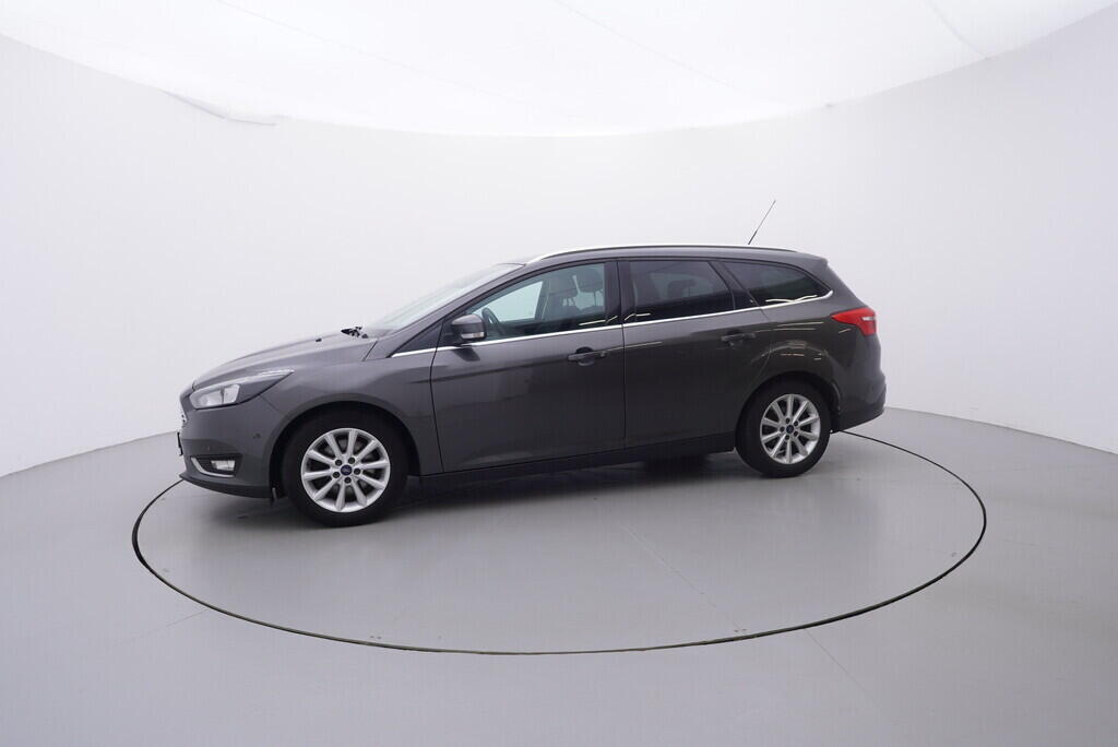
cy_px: 374
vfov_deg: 56.2
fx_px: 699
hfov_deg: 77.3
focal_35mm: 22
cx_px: 559
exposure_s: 1/80
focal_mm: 15
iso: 200
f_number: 5
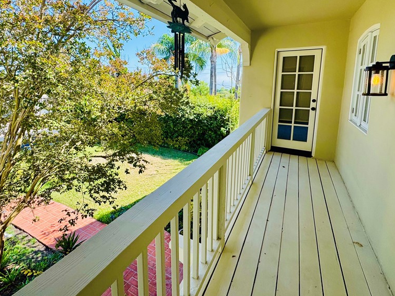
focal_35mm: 19
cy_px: 114
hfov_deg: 84.2
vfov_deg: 67.8
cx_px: 170
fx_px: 217
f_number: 2.2
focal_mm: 2.22
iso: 40
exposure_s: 1/476
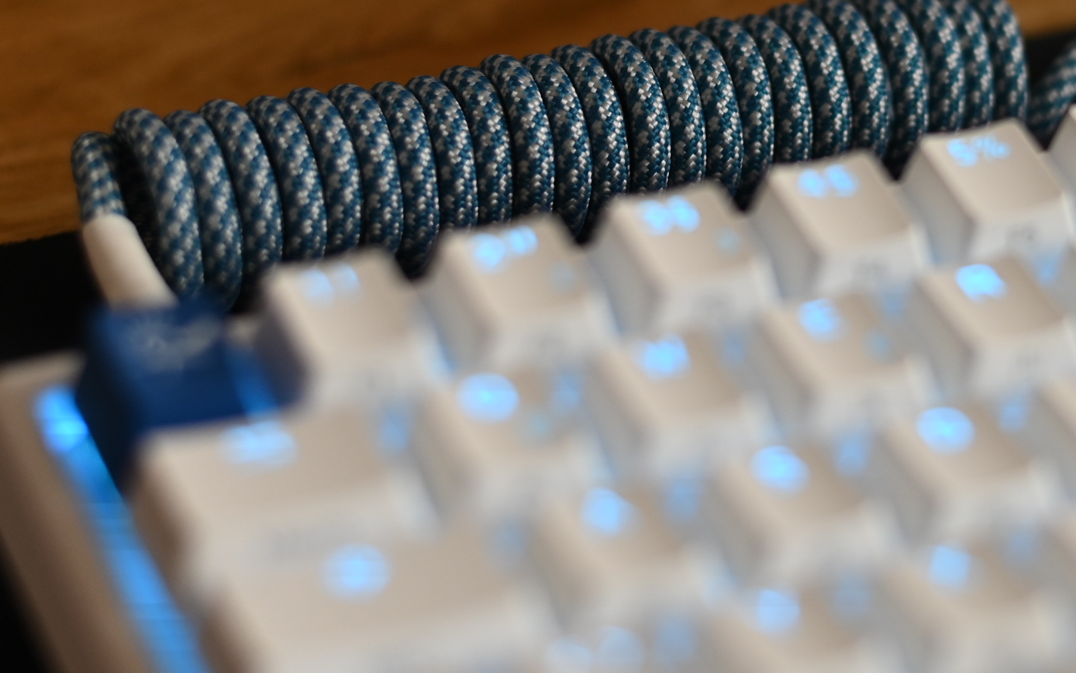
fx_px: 3256
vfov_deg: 11.8
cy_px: 166
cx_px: 878
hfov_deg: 18.6
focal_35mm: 111
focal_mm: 50
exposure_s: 1/80
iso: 500
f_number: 2.5
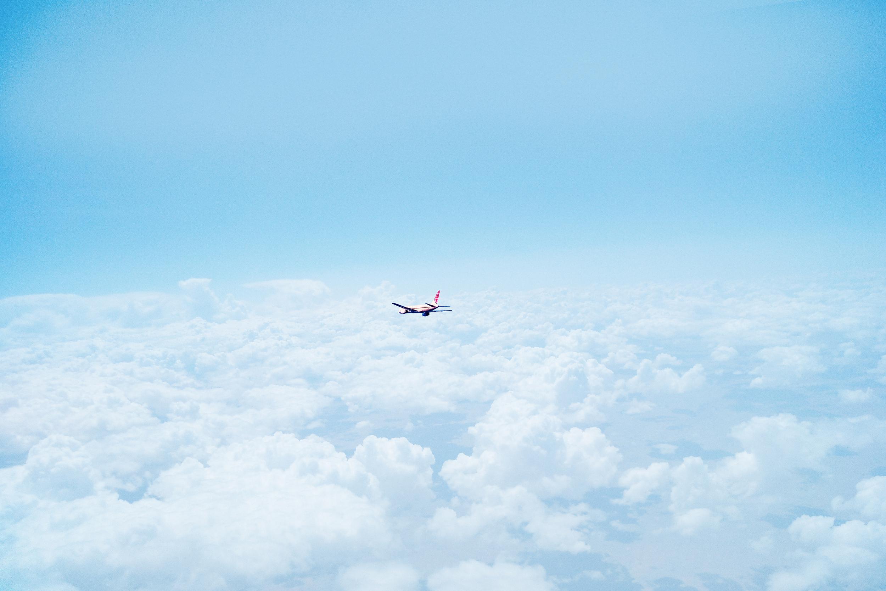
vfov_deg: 8.5
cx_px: 443
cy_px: 296
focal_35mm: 161
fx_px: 3962
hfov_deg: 12.8
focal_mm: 107.3
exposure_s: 1/250
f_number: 5.6
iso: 400
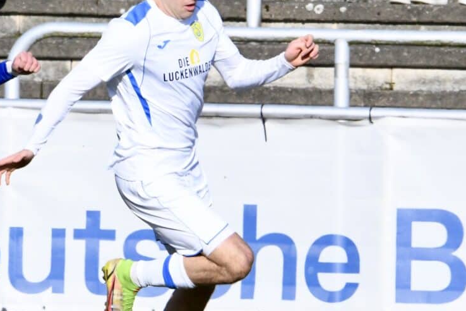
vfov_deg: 1.4
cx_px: 345
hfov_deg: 2.1
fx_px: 12930
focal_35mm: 999
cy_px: 107
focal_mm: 360
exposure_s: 1/1600
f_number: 18
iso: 3200
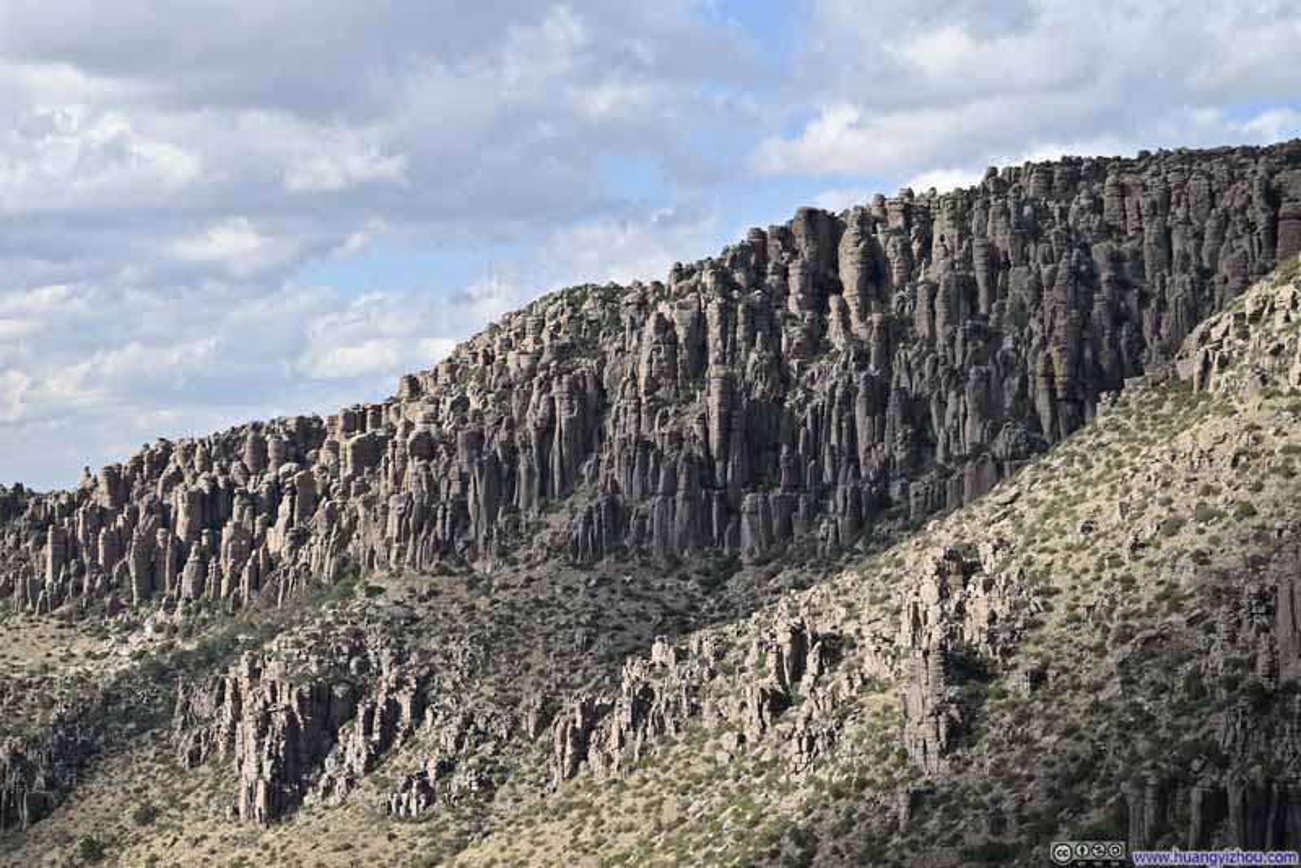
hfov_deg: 24.8
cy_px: 434
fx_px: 2964
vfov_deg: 16.7
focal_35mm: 82
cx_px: 650
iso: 100
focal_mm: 82
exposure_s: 1/1000
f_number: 5
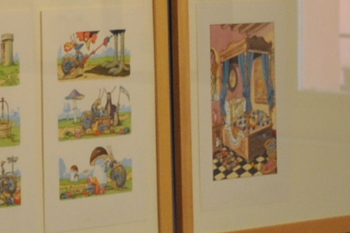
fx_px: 2146
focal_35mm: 221
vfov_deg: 6.1
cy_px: -80
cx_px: -721
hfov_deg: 8.0
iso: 400
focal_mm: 24
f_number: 3.2
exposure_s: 1/40
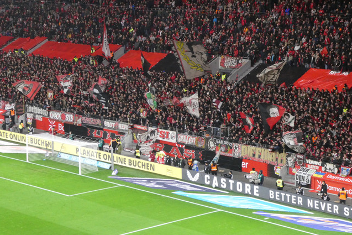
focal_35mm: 94
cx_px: 176
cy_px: 121
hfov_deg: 21.7
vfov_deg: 14.6
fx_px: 919
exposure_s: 1/80
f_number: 4.9
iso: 640
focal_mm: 16.1
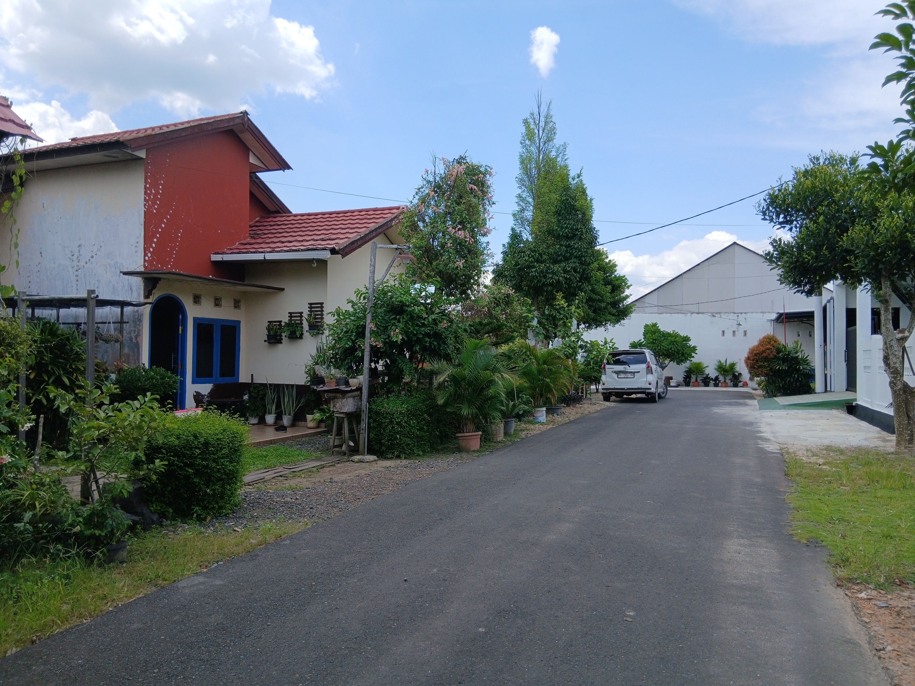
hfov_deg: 67.3
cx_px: 458
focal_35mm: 26
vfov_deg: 53.1
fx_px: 687
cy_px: 343
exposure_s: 1/414
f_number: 1.8
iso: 20
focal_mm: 3.98
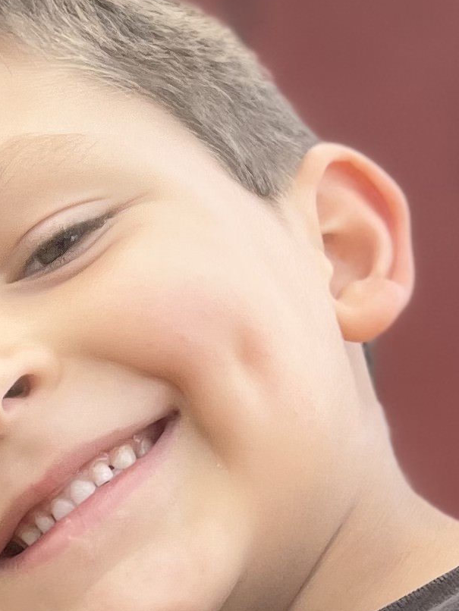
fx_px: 2297
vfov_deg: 14.4
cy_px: 838
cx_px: -130
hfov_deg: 11.1
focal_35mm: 130
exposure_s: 1/248
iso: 40
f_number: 1.6
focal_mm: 5.1
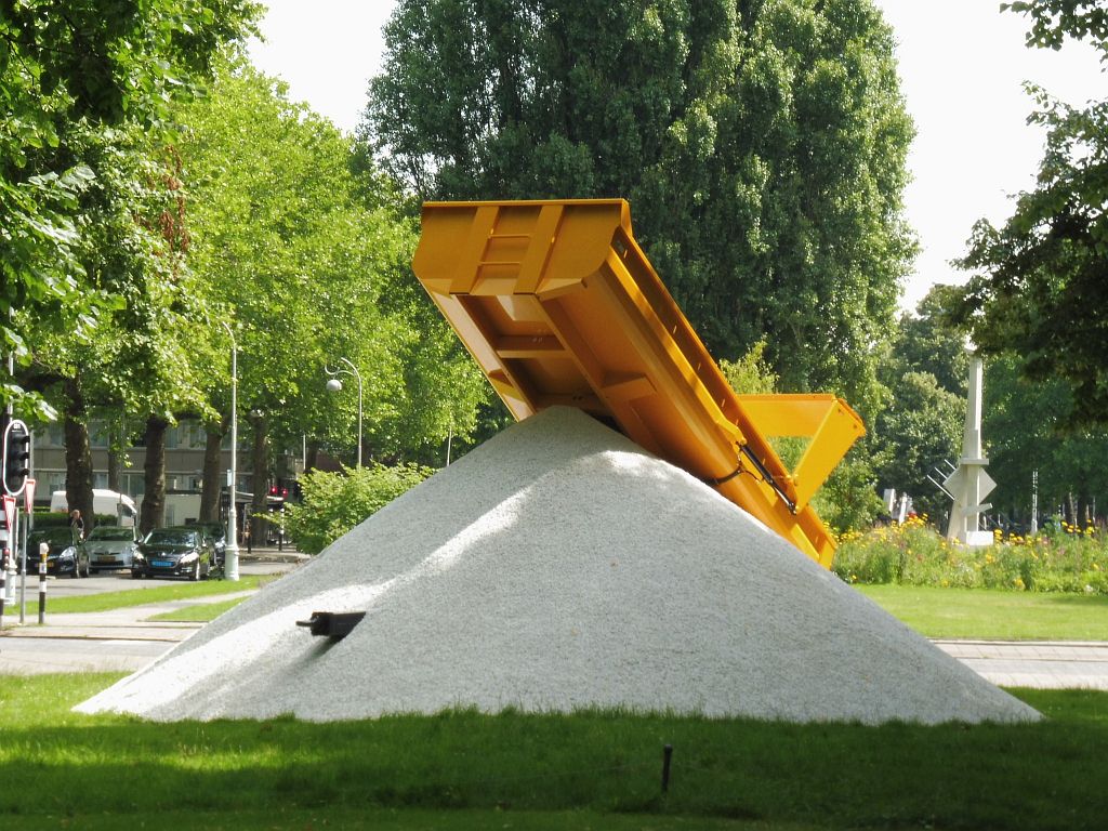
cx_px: 554
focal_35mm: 154
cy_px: 416
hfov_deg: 12.8
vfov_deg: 9.6
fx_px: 4929
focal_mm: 27.6
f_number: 7.1
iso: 100
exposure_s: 1/100
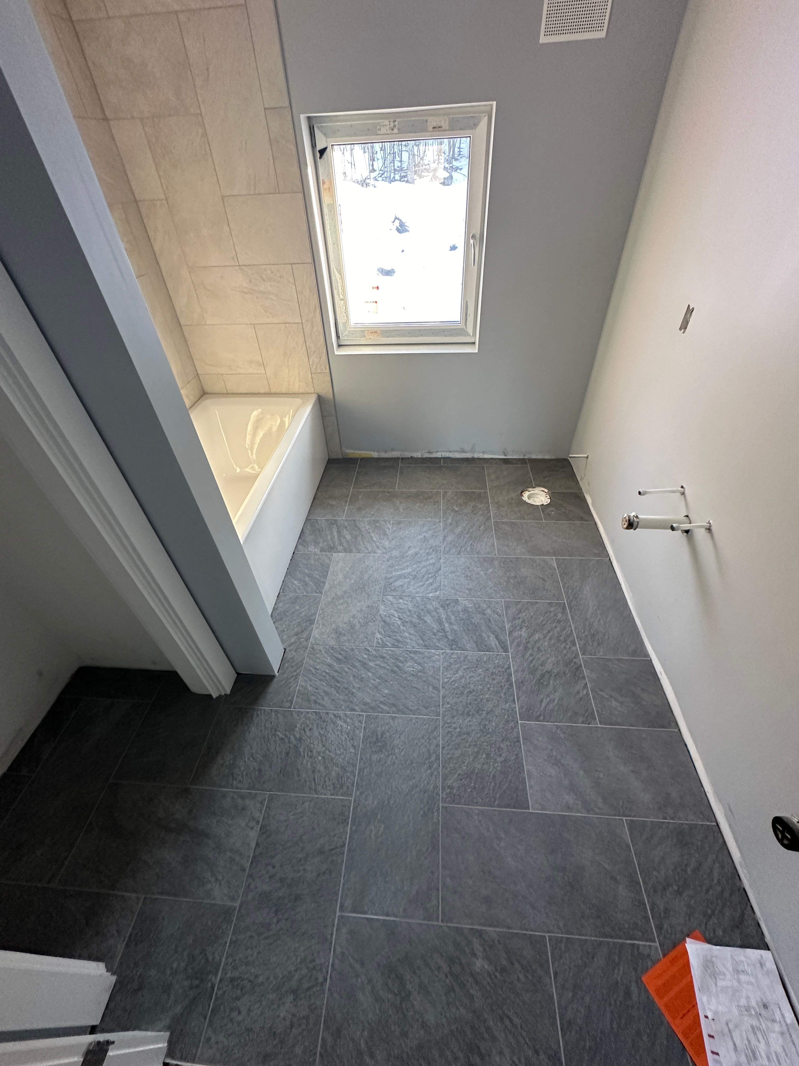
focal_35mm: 14
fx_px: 431
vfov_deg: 102.1
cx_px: 400
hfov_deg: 85.7
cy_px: 533
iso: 320
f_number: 2.2
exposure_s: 1/86
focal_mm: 2.22
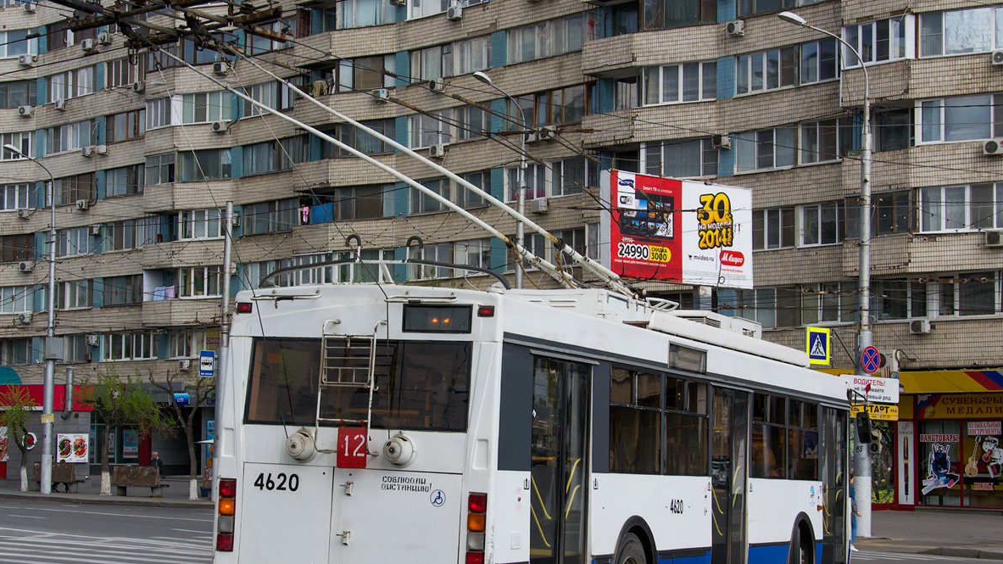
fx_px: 1356
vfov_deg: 23.5
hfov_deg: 40.6
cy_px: 332
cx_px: 499
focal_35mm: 51
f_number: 8
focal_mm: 32
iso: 400
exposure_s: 1/800
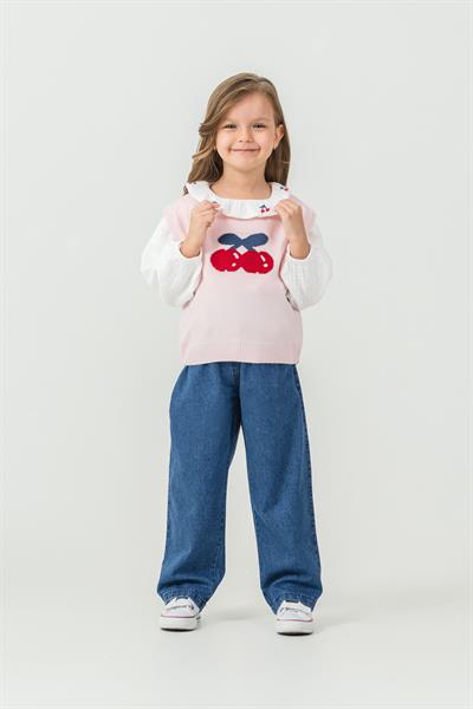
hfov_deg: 11.4
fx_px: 2365
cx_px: 236
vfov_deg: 17.1
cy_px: 354
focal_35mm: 120
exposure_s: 1/160
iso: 125
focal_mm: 80
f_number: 6.3
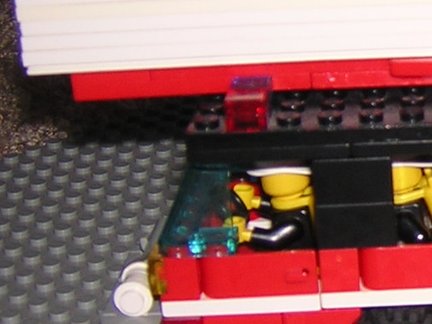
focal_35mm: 113
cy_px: 177
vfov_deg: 13.1
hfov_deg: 16.2
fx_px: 1410
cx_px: 612
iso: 100
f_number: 2.6
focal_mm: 4.7
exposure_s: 1/60.1
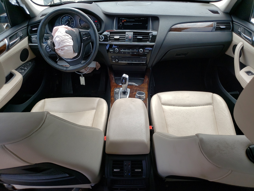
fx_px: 191
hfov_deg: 67.3
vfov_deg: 53.1
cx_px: 127
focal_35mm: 26
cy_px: 96
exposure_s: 1/526
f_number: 1.5
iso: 50
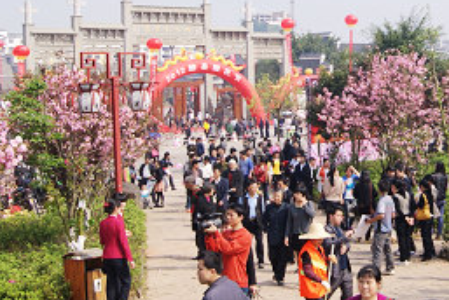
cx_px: 365
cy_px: 103
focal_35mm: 77
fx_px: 961
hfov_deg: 25.8
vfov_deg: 17.7
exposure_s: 1/125
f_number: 10
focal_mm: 22
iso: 100
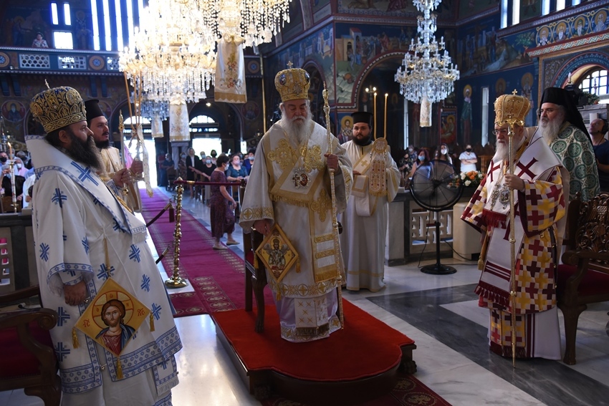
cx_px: 304
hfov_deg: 58.7
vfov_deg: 41.1
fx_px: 541
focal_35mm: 32
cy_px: 203
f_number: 4
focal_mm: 32
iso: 2500
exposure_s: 1/125
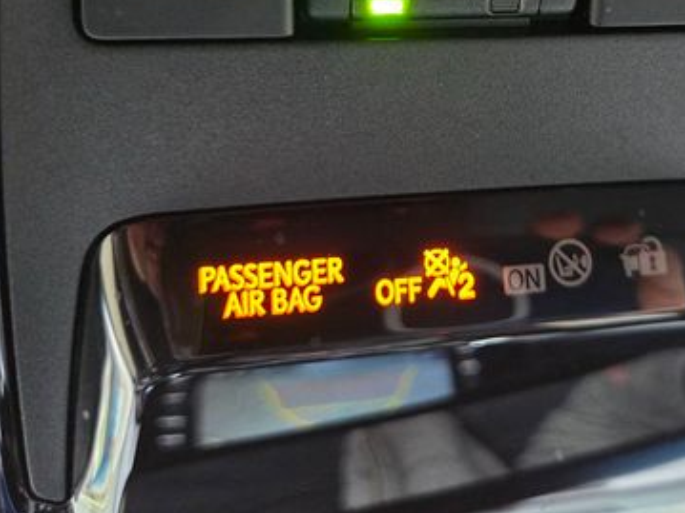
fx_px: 811
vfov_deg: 33.6
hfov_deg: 44.8
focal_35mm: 41
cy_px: 71
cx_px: 479
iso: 1600
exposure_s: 1/50
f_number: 1.8
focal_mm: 5.4
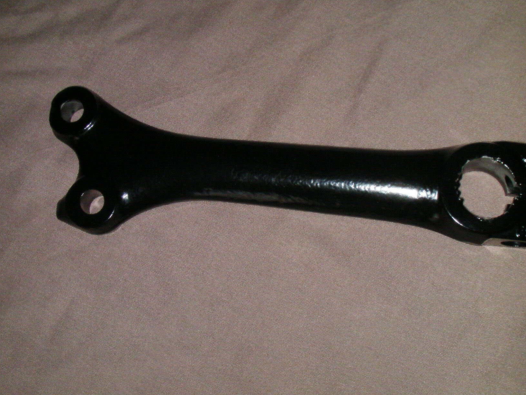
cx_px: 306
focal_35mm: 50
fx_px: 760
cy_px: 177
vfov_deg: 29.1
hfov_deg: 38.1
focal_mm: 6.3
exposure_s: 1/30
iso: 200
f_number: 5.6
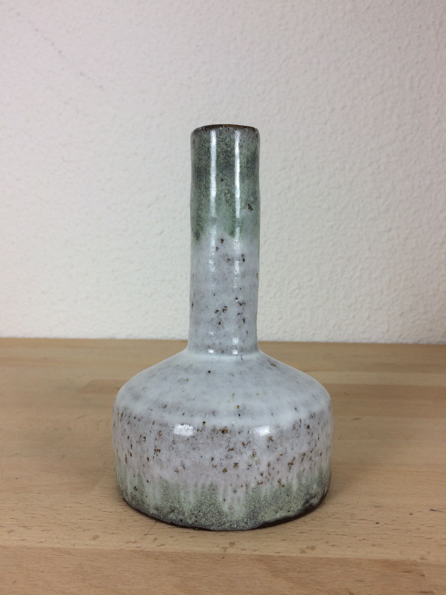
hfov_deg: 48.2
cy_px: 298
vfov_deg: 61.7
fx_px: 498
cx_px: 223
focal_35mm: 29
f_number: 2.2
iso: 40
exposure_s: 1/50
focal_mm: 4.15
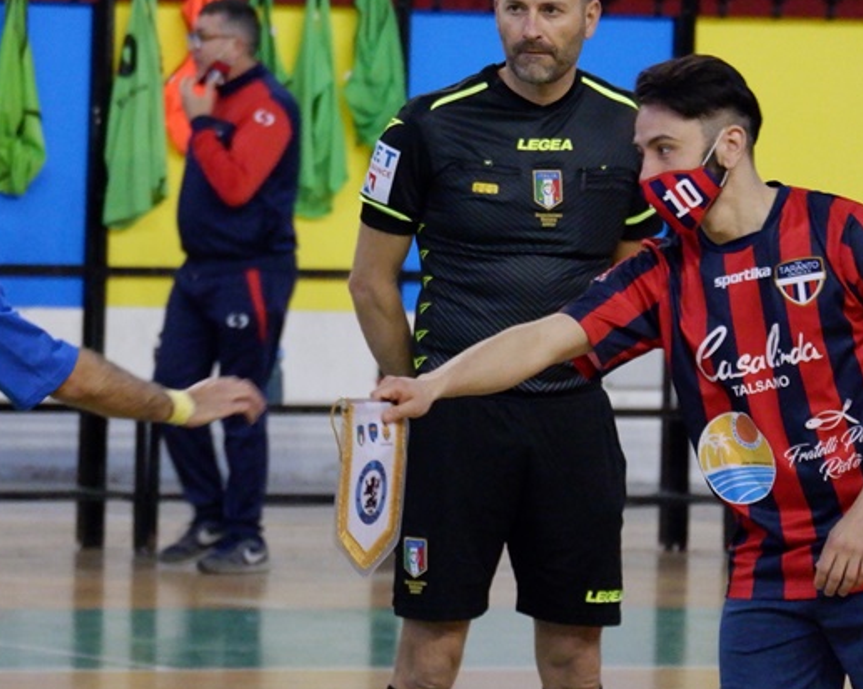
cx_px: 135
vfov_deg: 3.9
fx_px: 10211
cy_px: 239
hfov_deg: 4.8
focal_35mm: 400
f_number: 6
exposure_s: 1/140
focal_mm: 143.9
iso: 6400
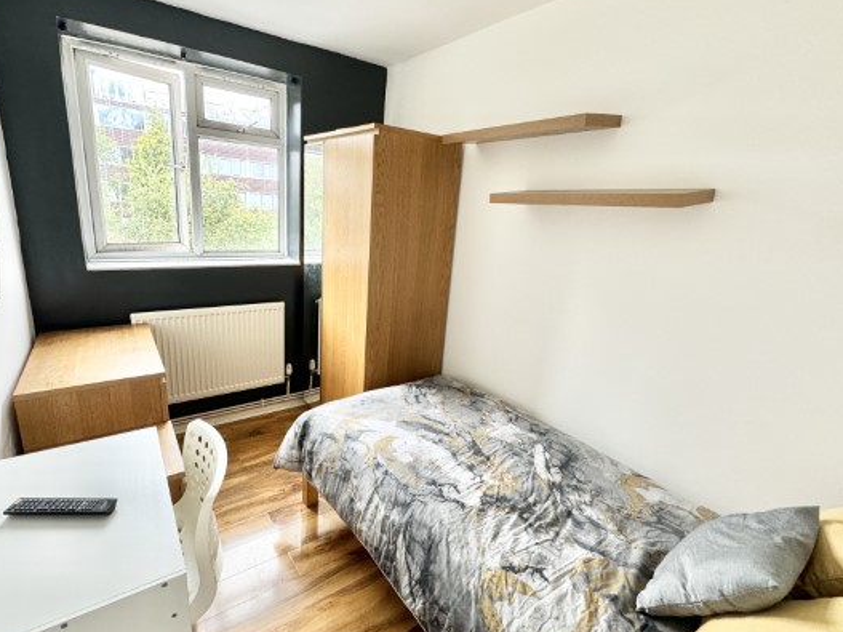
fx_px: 414
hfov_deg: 90.9
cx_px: 389
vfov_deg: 74.7
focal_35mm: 17
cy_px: 315
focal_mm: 2.22
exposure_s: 1/99
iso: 200
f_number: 2.2
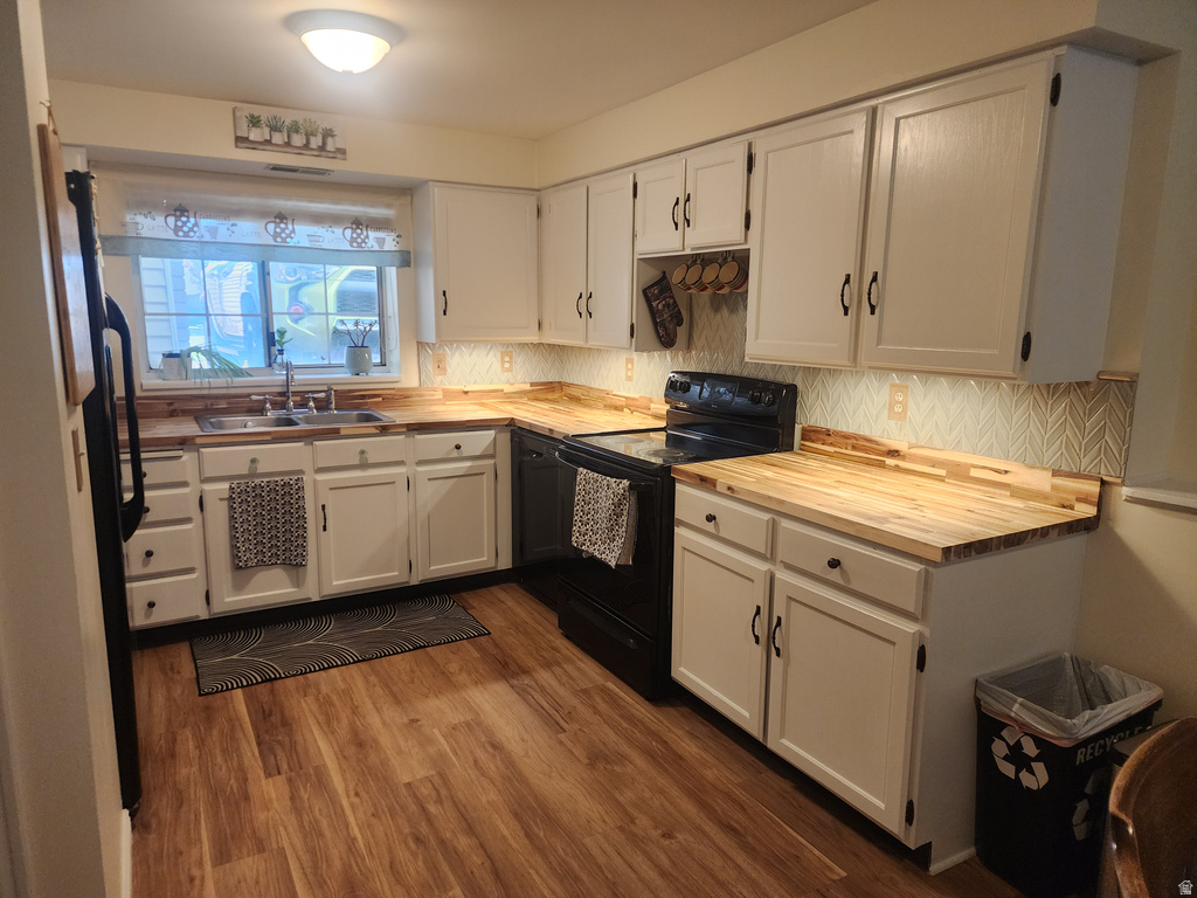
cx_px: 598
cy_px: 449
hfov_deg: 73.9
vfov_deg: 58.9
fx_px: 795
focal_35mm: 23
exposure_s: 1/120
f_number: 1.8
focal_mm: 6.4
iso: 250
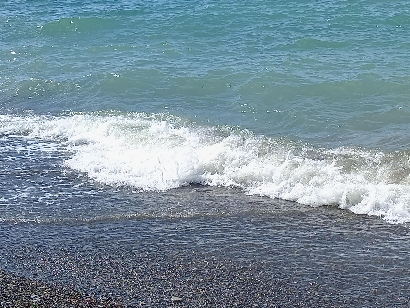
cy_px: 125
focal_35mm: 71
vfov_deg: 20.7
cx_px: 259
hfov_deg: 27.3
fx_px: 841
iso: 101
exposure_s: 1/1862
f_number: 1.8
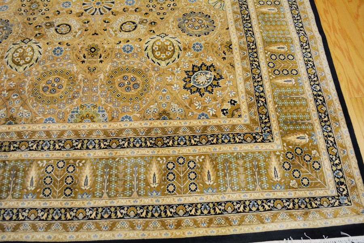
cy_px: 122
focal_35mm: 30
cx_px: 182
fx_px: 303
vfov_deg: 43.6
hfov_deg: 61.9
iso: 400
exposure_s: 1/60
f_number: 4
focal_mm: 20
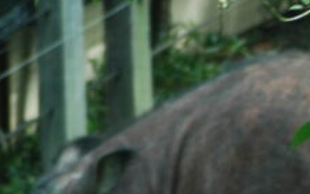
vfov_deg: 1.3
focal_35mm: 1016
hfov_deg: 2.1
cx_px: 361
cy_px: 299
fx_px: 8585
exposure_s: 1/125
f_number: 5
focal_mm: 155
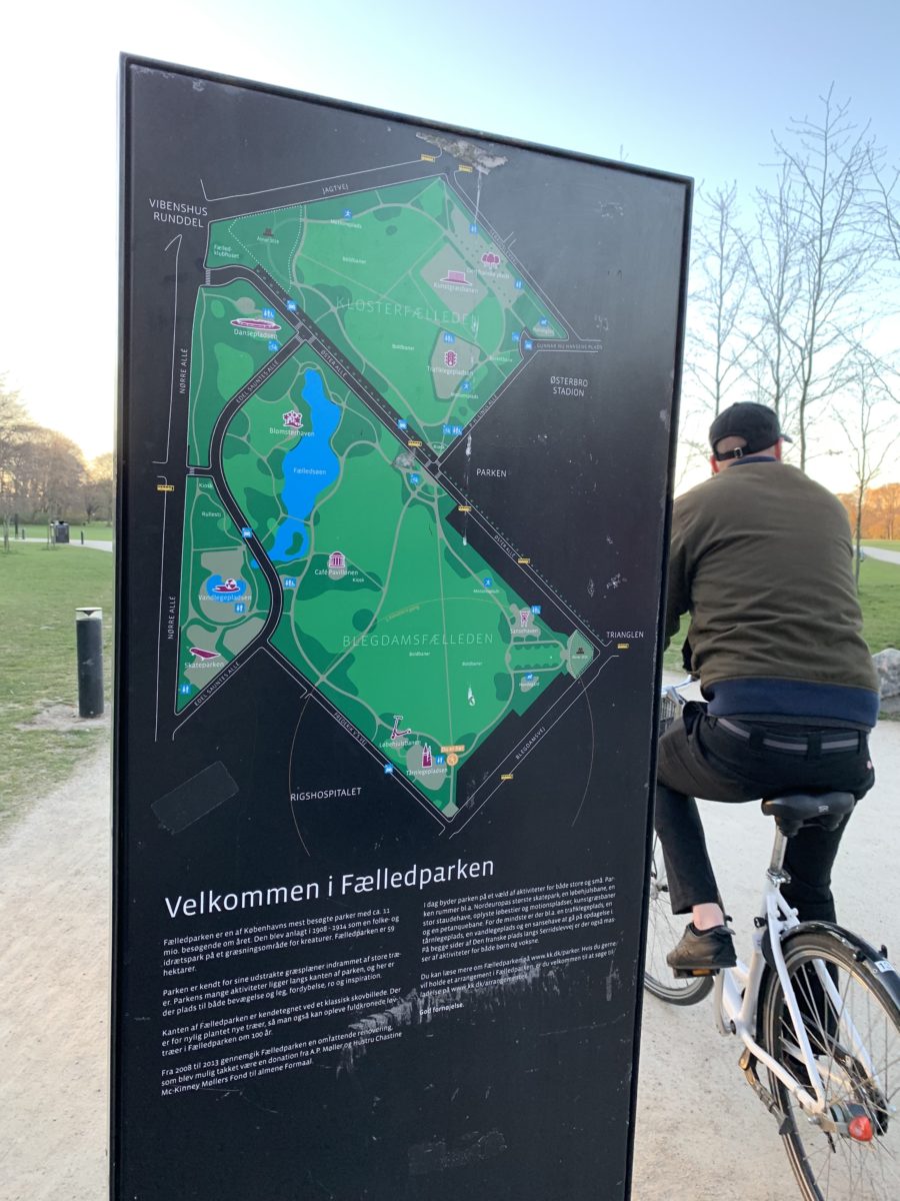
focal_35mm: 26
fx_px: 901
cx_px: 450
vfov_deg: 67.3
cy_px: 600
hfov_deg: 53.1
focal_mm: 4.25
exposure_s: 1/121
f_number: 1.8
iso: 80
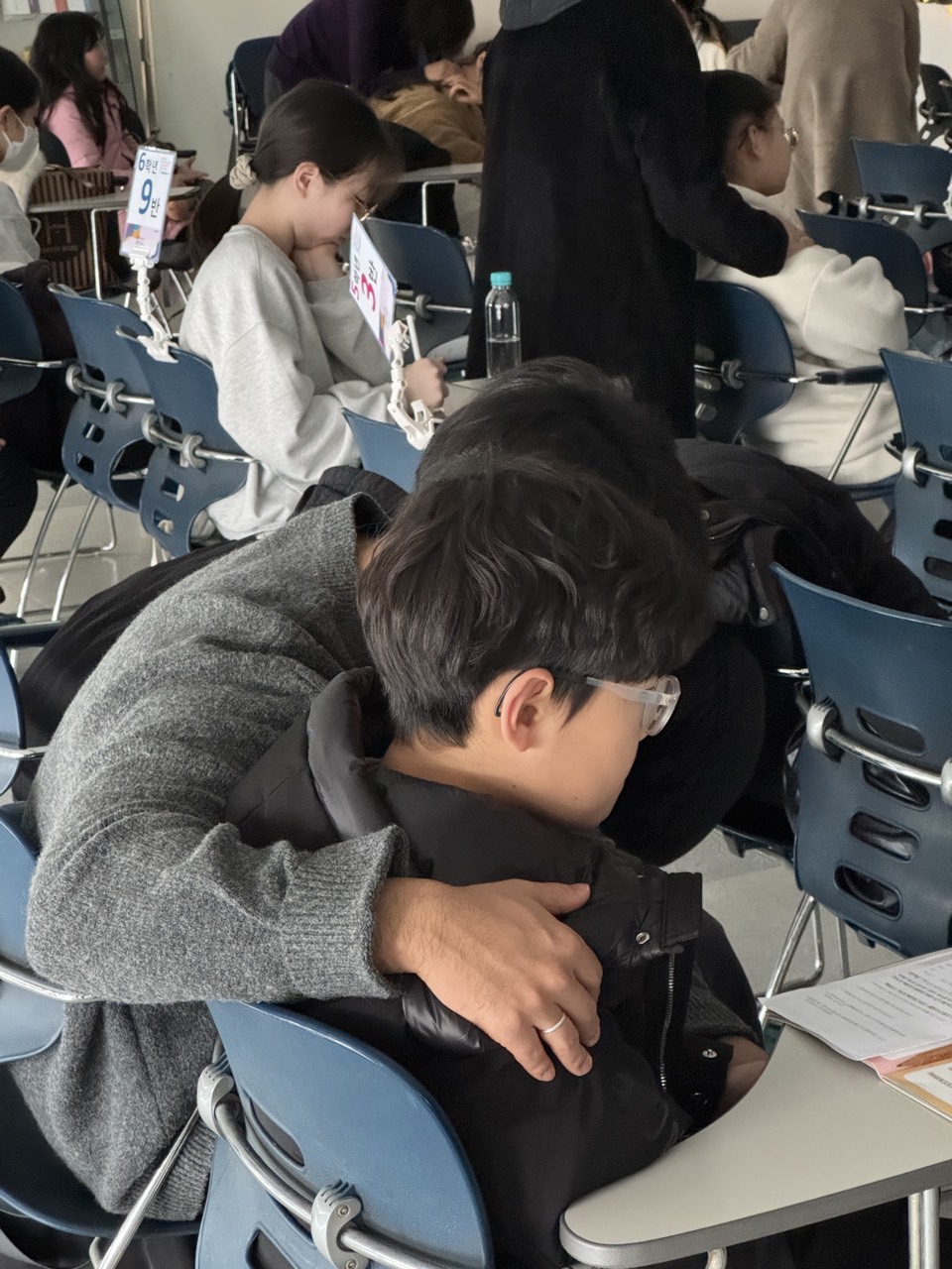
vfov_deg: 25.3
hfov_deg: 19.1
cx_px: 476
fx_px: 2824
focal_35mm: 77
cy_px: 634
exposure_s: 1/20
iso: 2000
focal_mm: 9
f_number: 2.8
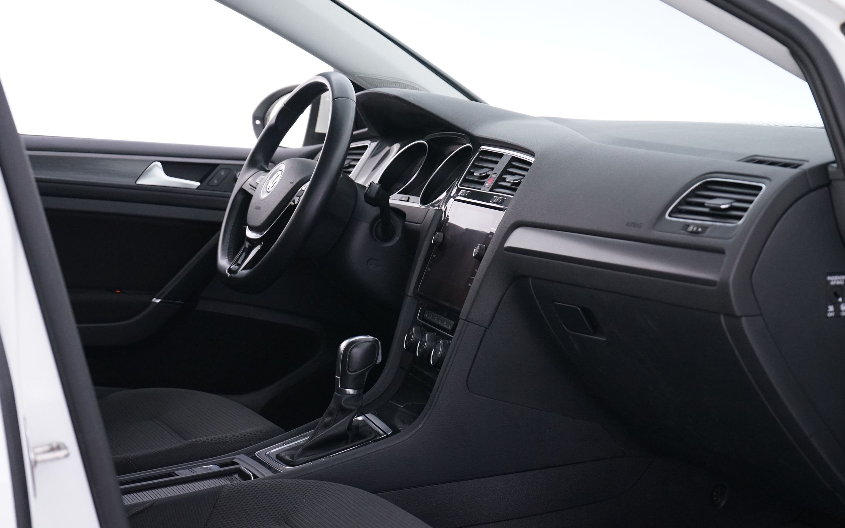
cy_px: 269
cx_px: 426
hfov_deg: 28.6
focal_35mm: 72
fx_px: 1658
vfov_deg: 18.1
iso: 2500
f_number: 6.3
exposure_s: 1/10
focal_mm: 70
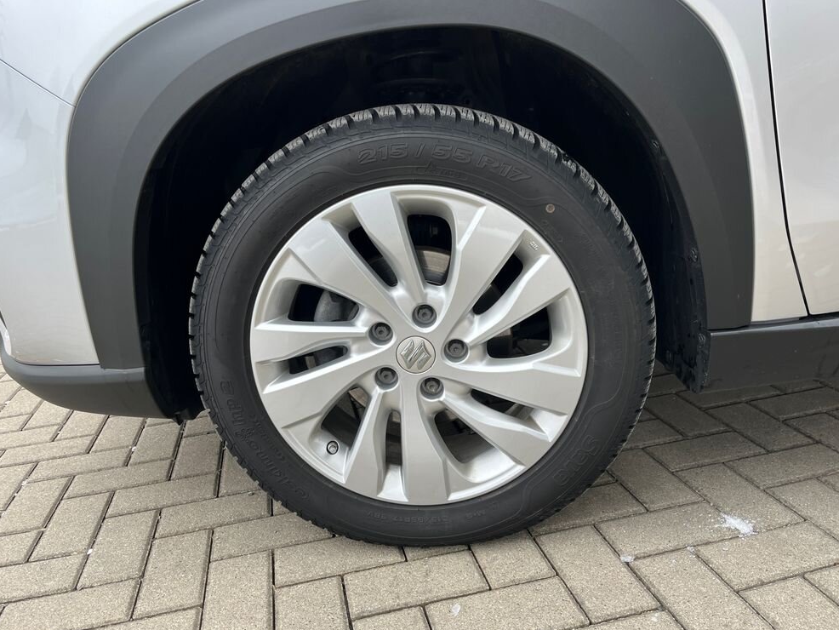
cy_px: 326
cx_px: 404
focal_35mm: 27
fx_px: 655
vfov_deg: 51.4
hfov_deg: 65.3
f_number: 1.6
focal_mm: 5.1
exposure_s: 1/145
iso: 32
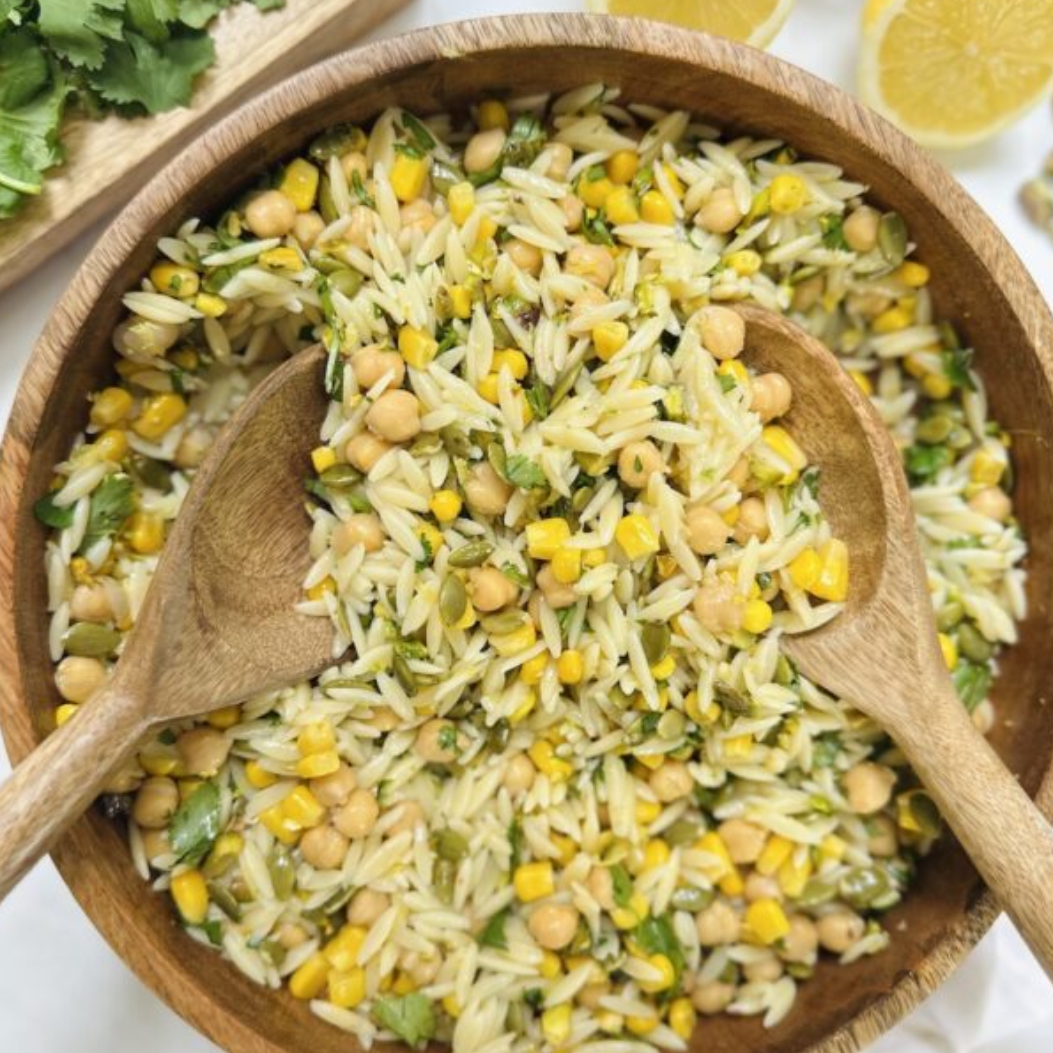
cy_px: 528
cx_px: 524
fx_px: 998
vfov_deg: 55.6
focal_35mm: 29
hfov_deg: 55.6
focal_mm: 6.86
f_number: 1.78
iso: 250
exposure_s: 1/96
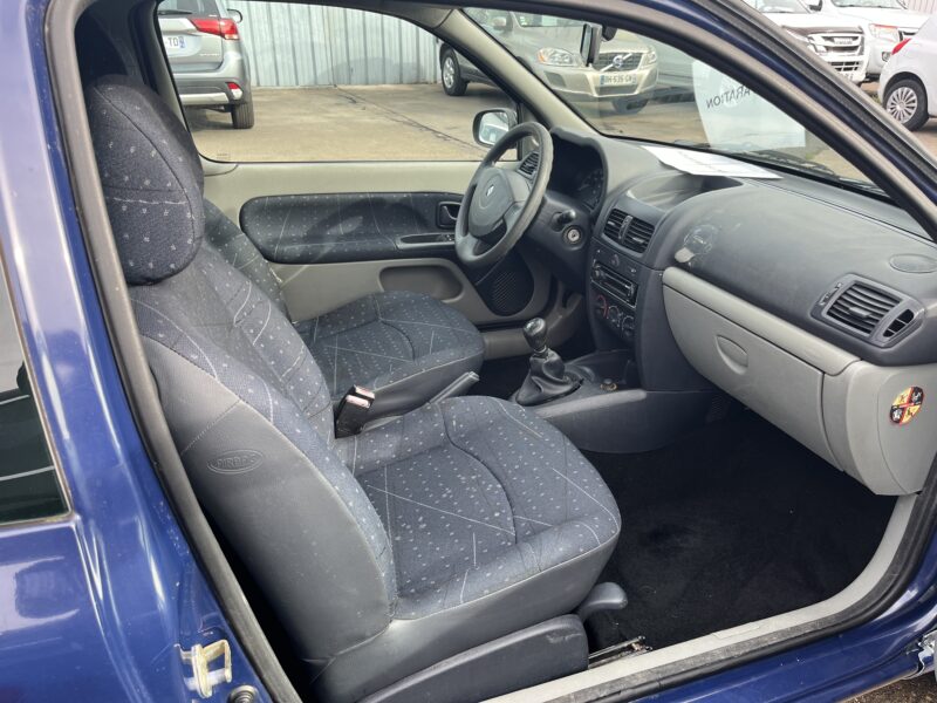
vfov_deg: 53.1
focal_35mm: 26
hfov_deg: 67.3
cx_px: 468
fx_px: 704
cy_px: 352
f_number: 1.6
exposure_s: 1/210
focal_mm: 5.1
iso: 40
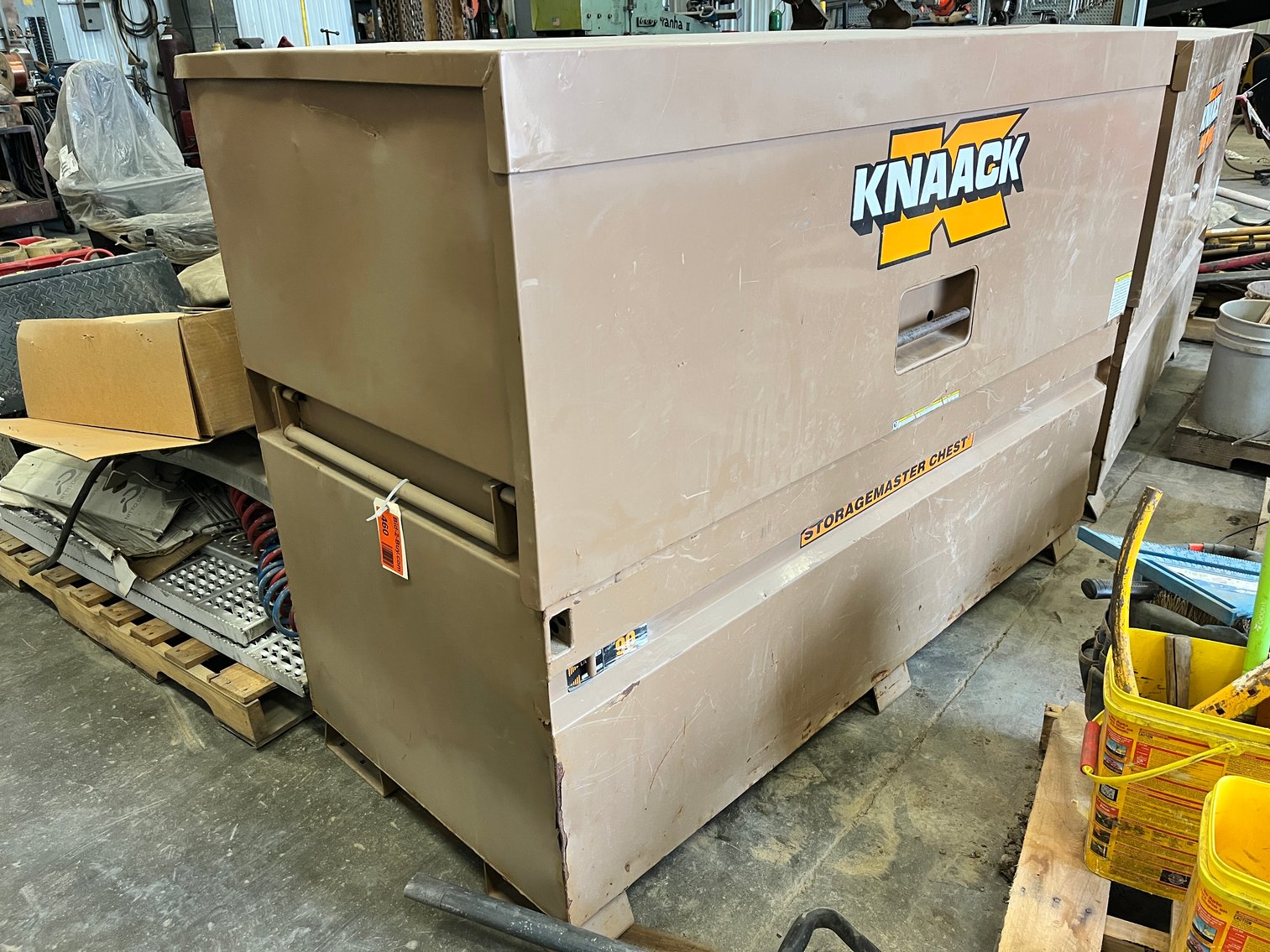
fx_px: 954
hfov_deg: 67.3
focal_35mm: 26
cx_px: 635
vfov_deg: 53.1
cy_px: 476
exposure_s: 1/60
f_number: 1.6
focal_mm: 5.1
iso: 200
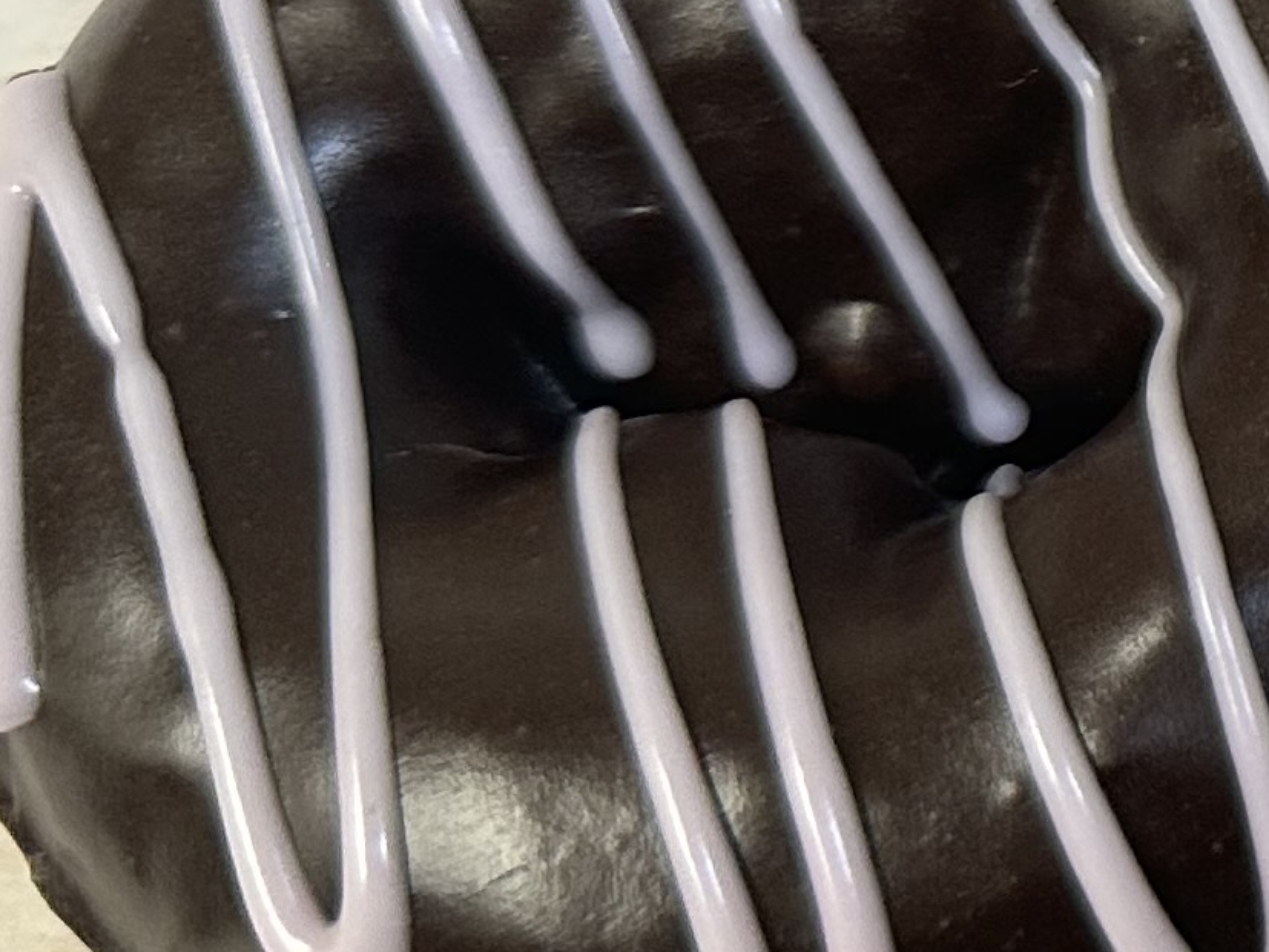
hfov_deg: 13.9
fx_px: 4289
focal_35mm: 117
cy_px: -174
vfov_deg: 12.4
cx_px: 2624
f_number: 1.78
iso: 200
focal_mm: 6.86
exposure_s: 1/60
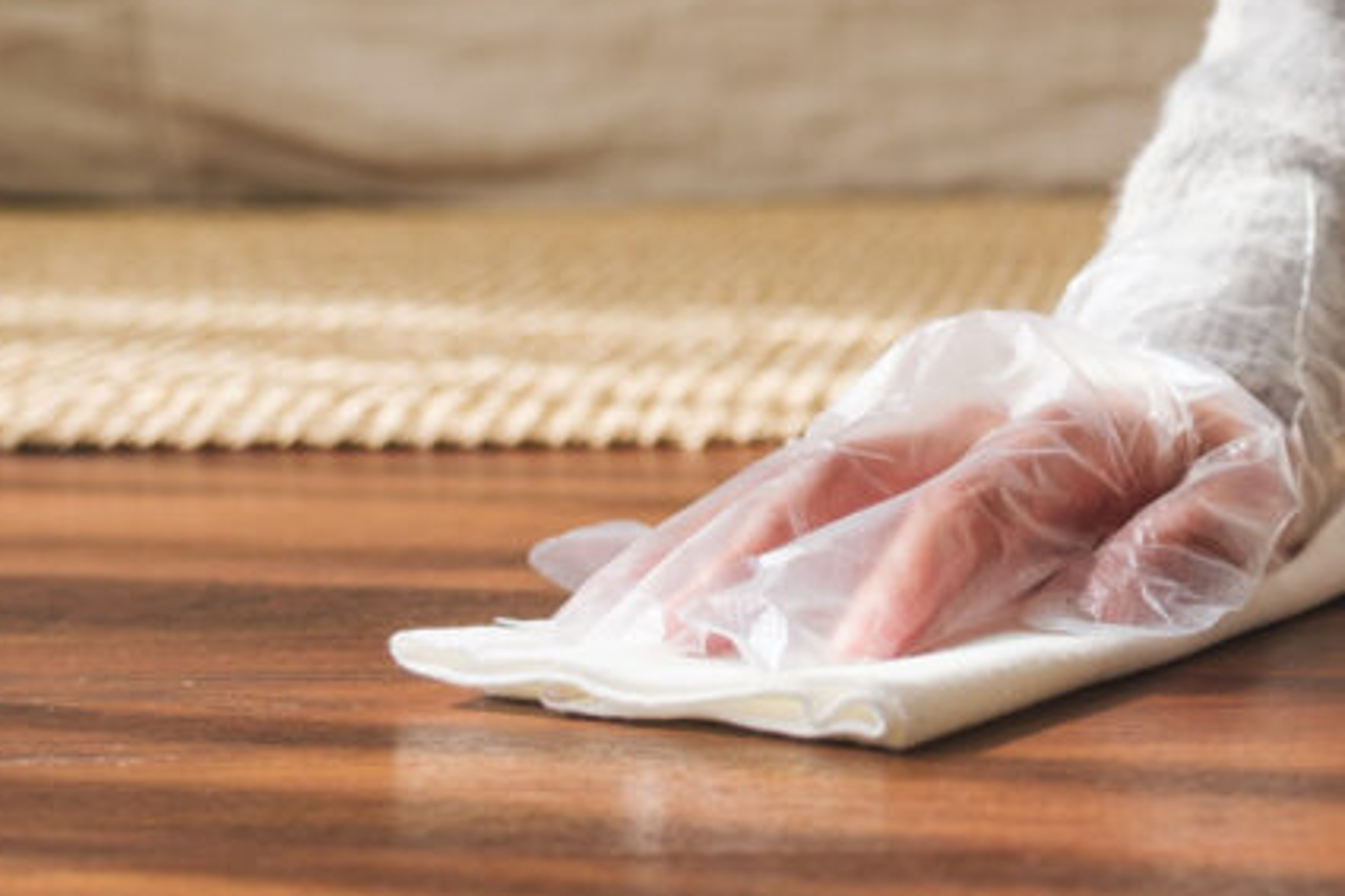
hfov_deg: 21.4
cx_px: 1117
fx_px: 3510
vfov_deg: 14.5
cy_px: 176
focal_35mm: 94
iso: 160
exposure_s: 1/240
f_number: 2.8
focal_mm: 25.7
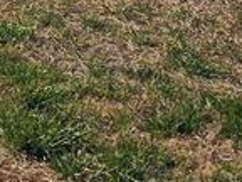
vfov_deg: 8.0
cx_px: -466
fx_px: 1140
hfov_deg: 9.6
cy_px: -345
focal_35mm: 163
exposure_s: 1/1024
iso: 10
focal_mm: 6.3
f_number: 1.7
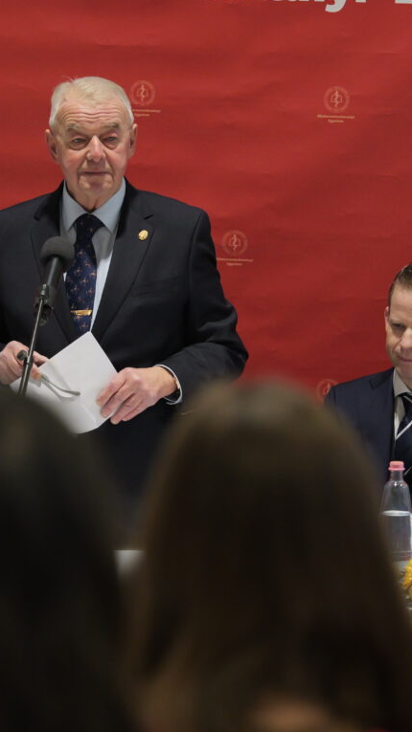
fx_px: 4819
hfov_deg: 4.9
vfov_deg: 8.7
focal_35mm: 248
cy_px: 366
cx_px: 39
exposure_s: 1/400
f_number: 2.8
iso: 1600
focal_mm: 85
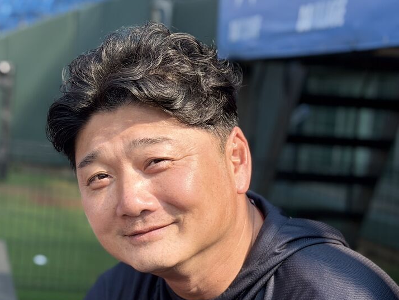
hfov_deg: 22.5
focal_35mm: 86
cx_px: 95
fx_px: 992
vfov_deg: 17.1
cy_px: 215
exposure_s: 1/2146
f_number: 1.78
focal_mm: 6.76
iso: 64
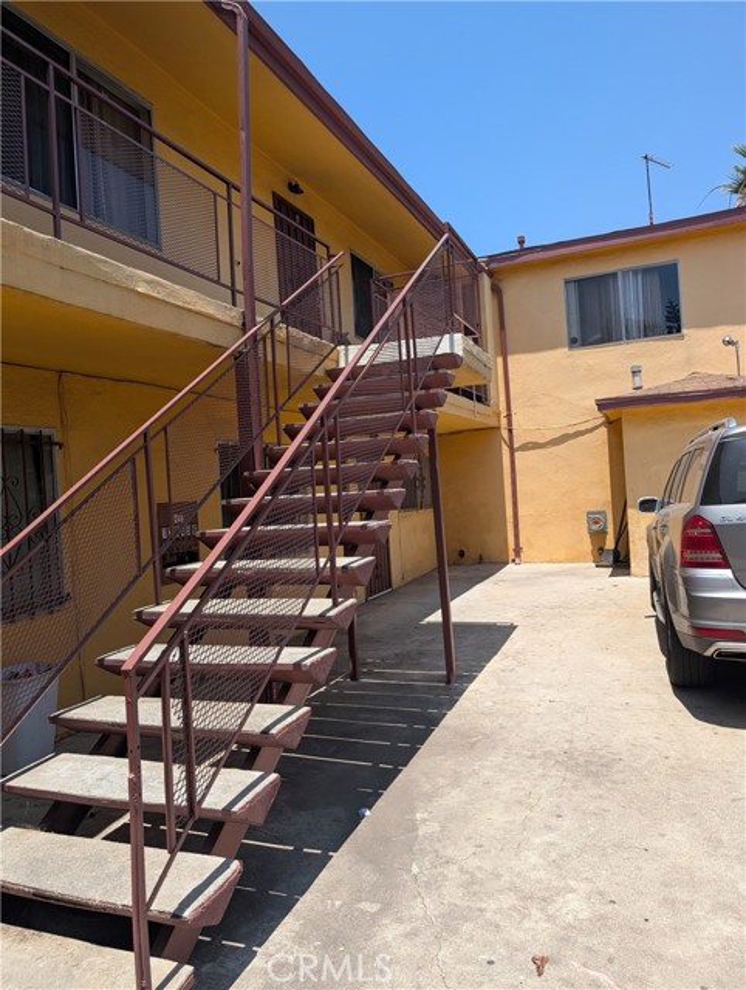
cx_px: 373
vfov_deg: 71.5
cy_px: 495
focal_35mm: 24
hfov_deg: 56.9
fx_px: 688
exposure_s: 1/802
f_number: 1.68
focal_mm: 6.9
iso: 23
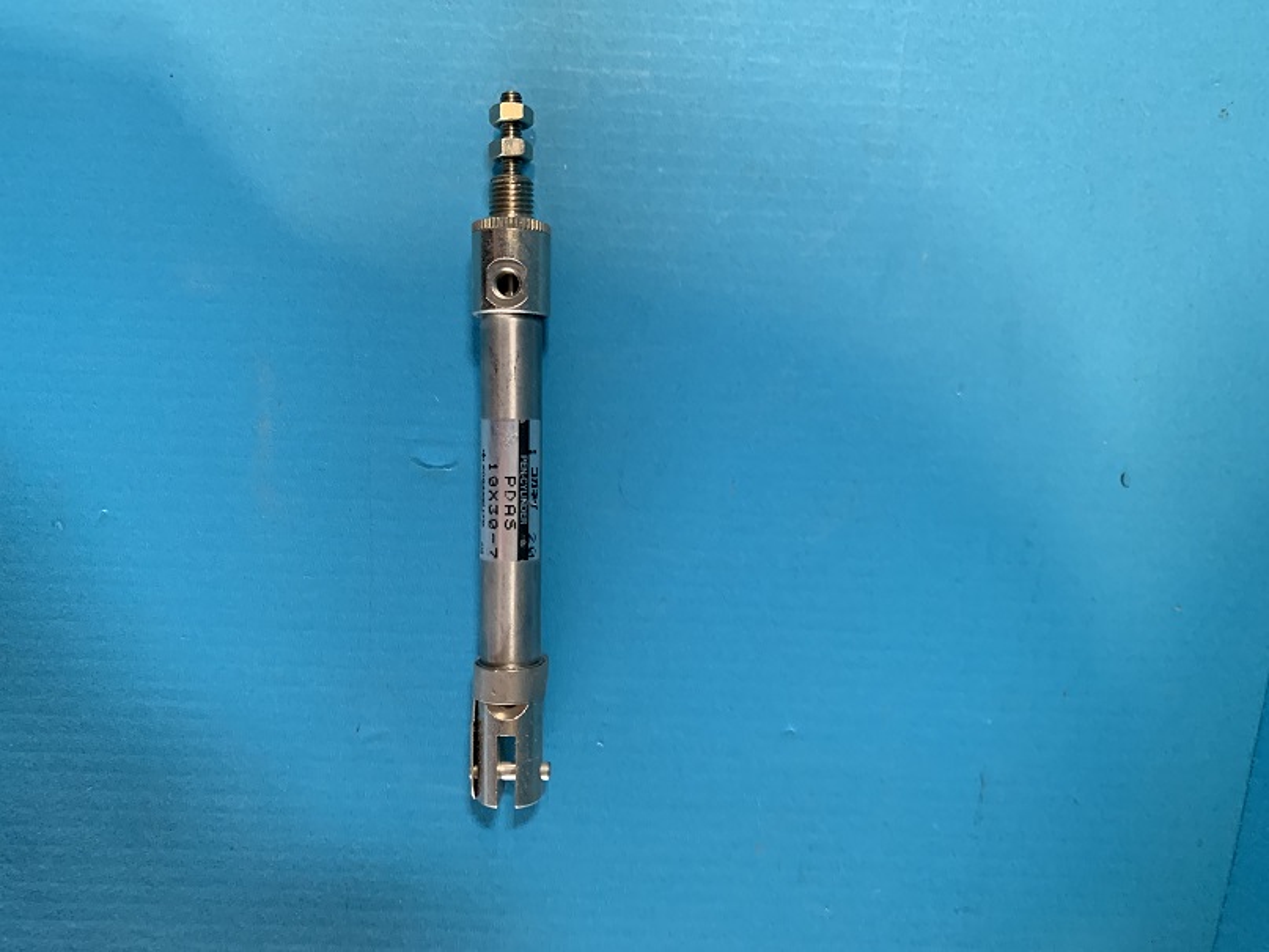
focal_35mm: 26
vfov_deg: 53.1
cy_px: 476
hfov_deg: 67.3
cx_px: 634
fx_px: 953
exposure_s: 1/40
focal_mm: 4.25
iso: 400
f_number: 1.8
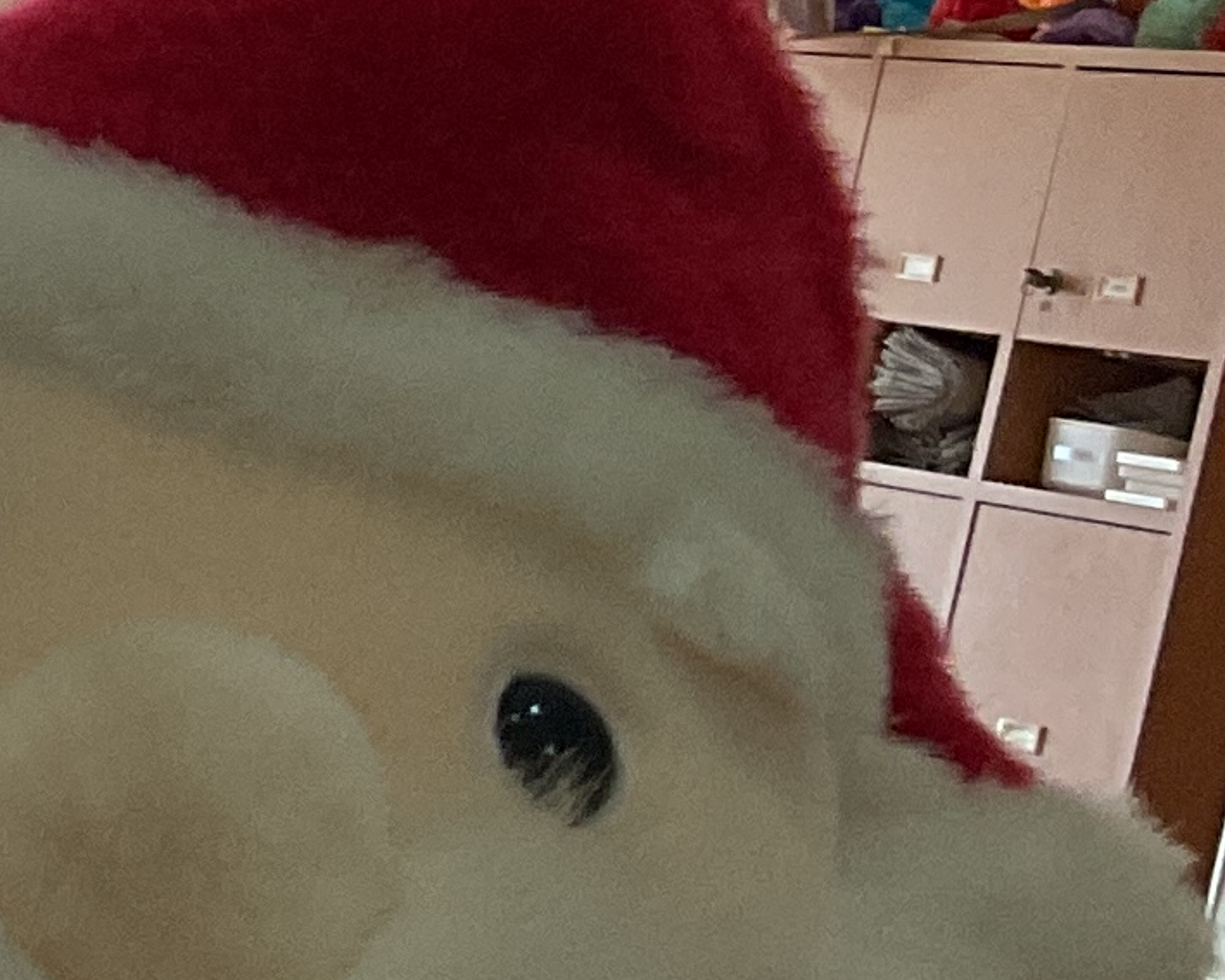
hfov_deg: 10.8
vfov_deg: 9.5
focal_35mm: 161
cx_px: -1304
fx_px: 5836
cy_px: -116
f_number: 1.8
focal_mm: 3
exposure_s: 1/120
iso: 40
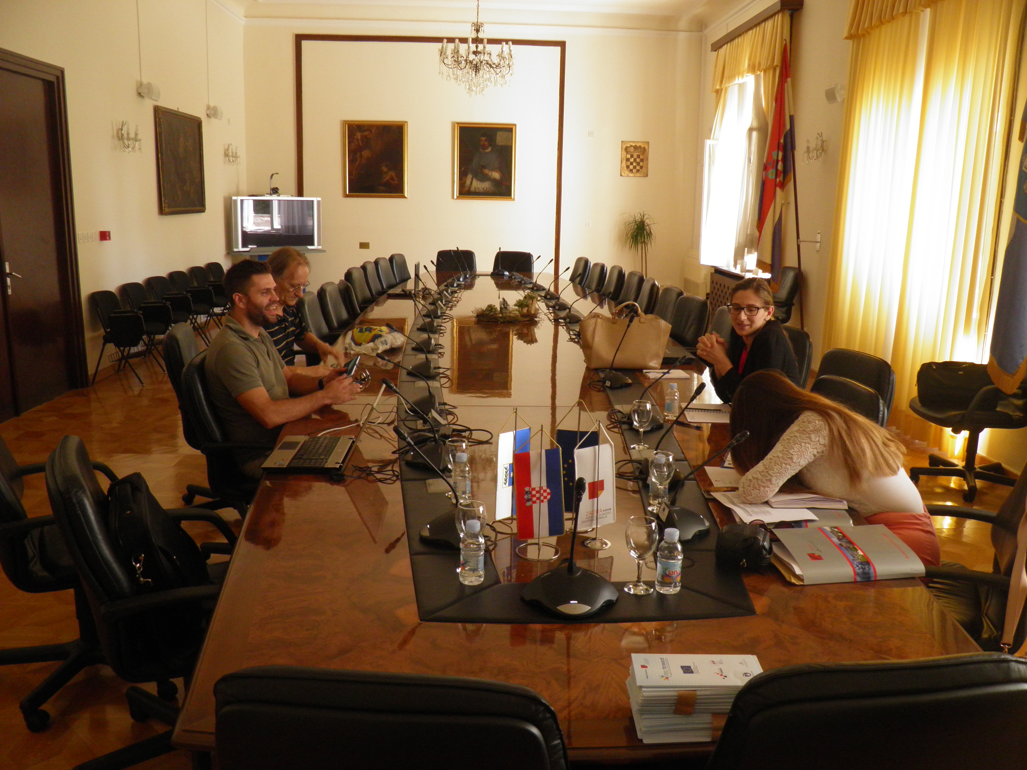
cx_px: 514
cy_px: 385
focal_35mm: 28
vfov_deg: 49.7
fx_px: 831
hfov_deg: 63.4
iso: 200
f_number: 2.8
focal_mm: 4.9
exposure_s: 1/30
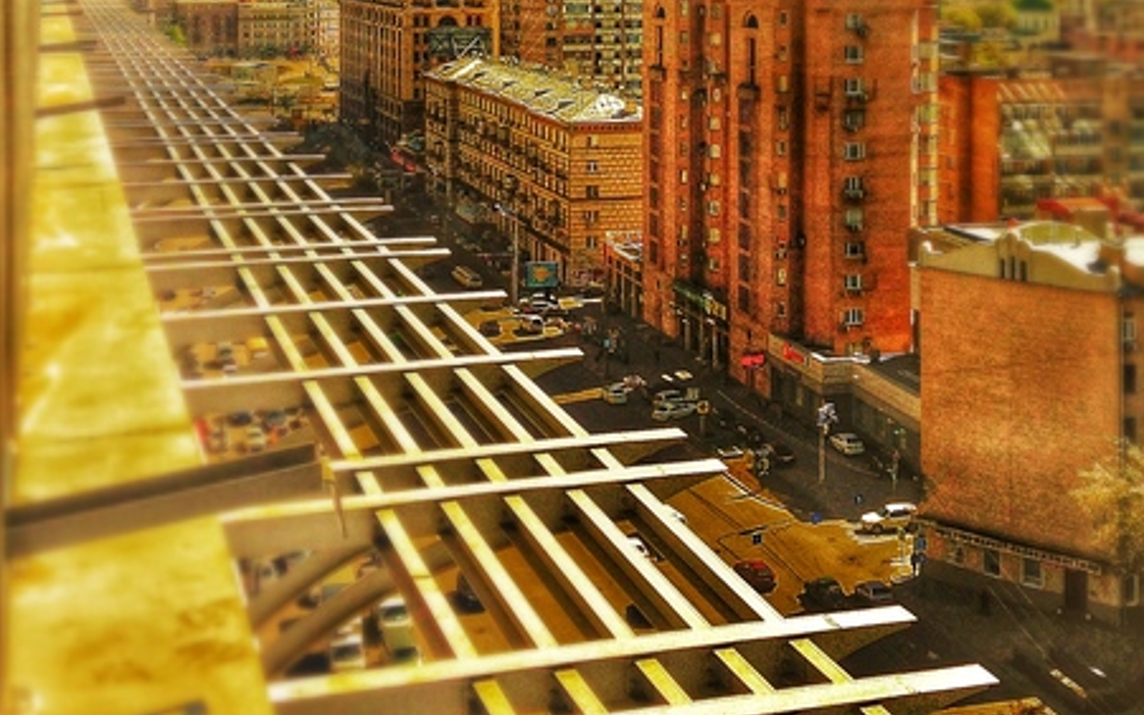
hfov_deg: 32.9
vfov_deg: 20.3
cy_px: -8
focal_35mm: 62
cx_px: 667
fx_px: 1933
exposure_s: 1/2088
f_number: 2.4
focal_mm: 4.13
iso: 50
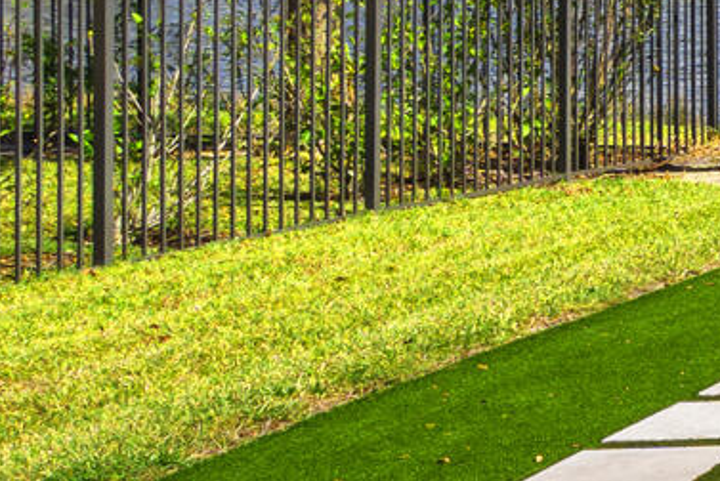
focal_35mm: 106
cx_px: 1818
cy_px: 301
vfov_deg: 12.9
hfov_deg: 13.2
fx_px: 2122
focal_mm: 16
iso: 100
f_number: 10
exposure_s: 1/60
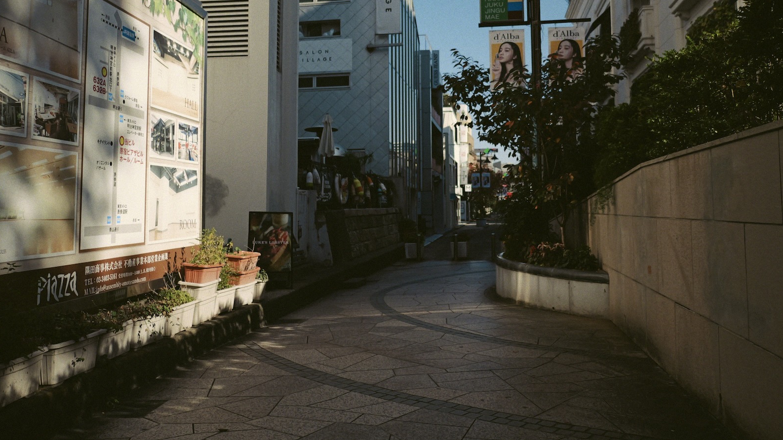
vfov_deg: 35.3
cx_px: 392
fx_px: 685
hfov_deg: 59.5
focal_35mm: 33
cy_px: 151
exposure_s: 1/6400
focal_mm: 15
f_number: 1.8
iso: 100
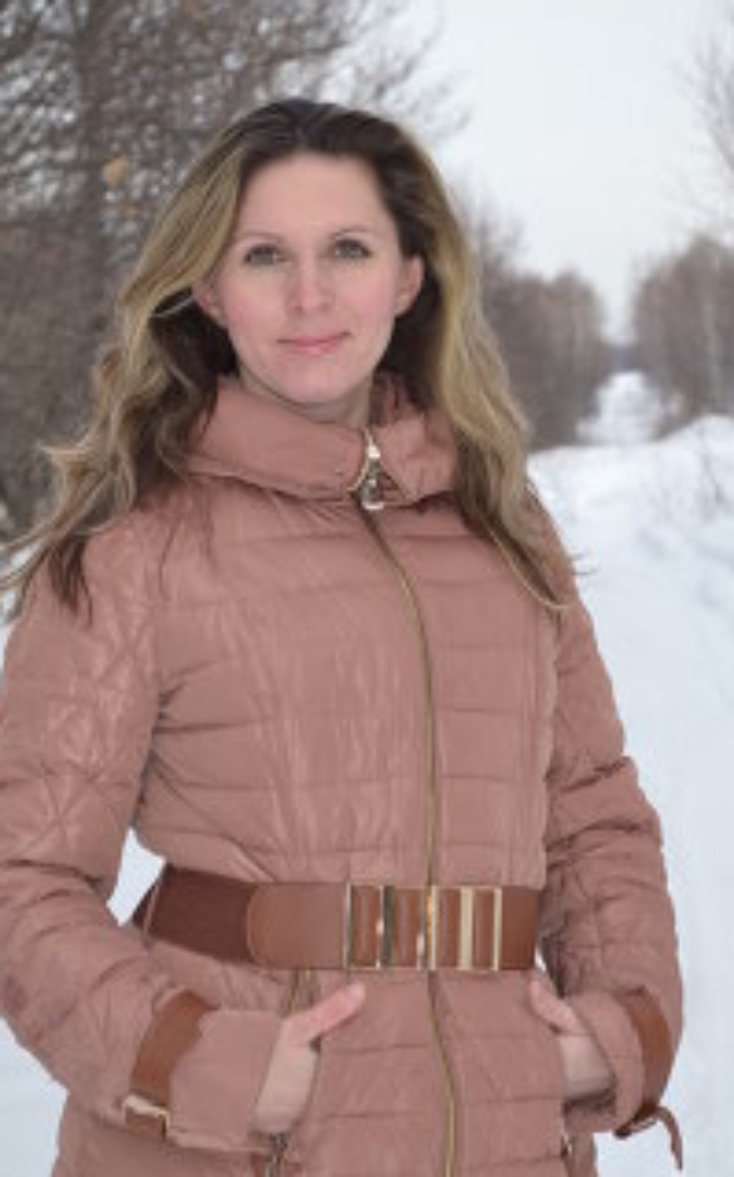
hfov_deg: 12.7
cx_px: 430
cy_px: 552
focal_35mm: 103
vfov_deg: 20.3
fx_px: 3289
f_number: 6.3
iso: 100
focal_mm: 55
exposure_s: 1/200
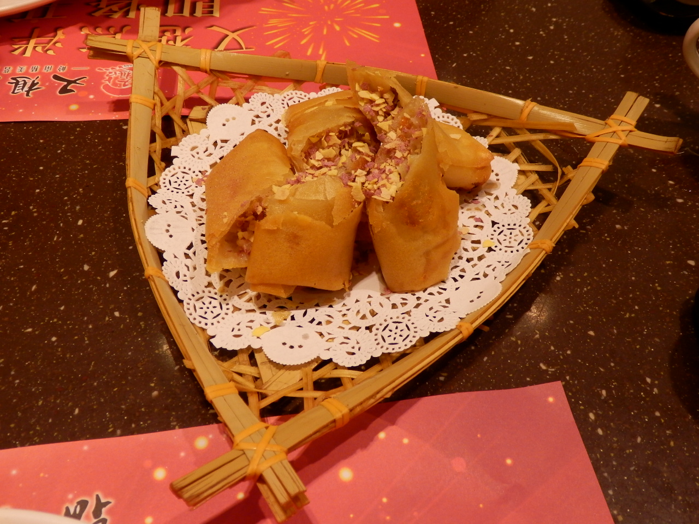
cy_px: 262
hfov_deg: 55.4
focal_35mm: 33
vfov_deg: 42.9
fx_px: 666
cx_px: 350
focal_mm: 6
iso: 200
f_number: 3.4
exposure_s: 1/60
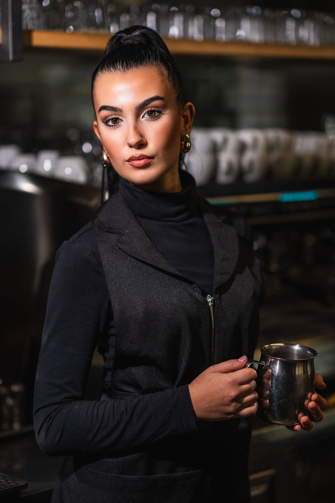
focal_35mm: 85
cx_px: 168
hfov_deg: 16.1
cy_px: 252
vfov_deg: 23.9
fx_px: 1186
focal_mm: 85
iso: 100
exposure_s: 1/500
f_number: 1.6
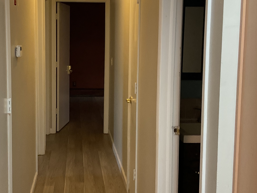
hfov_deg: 35.8
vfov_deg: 27.5
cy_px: 81
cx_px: 88
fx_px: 394
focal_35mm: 53
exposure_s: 1/60
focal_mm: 3
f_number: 1.8
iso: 160
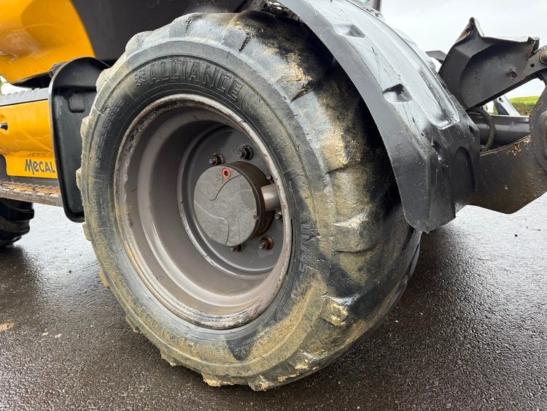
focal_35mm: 24
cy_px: 206
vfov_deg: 56.8
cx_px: 274
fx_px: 379
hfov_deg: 71.6
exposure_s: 1/68
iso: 200
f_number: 1.78
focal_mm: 6.76
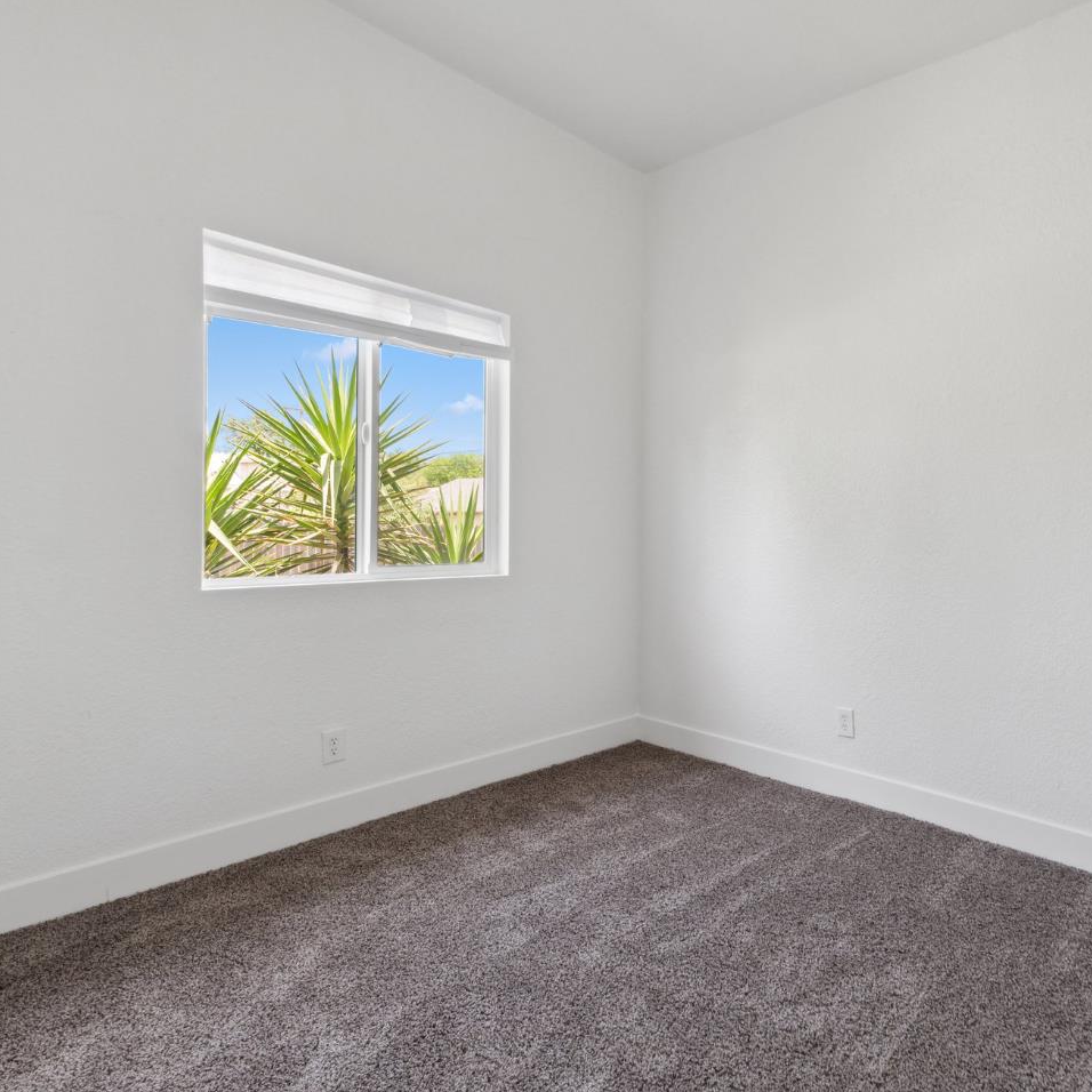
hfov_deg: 73.2
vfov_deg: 74.8
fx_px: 714
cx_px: 702
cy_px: 532
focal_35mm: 20
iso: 100
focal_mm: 10
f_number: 8
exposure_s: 1/5
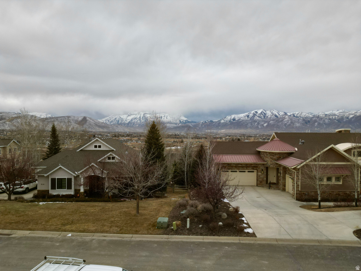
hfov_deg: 71.6
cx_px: 180
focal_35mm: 24
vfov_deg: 56.8
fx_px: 250
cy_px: 136
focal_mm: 6.72
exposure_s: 1/2000
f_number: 1.7
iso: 110
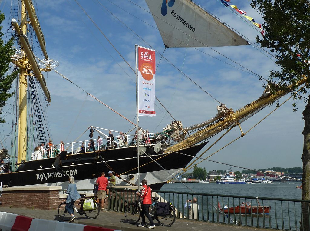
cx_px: 155
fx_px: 331
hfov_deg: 50.2
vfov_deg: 38.5
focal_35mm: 37
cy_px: 116
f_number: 5.6
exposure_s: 1/400
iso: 80
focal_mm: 6.1
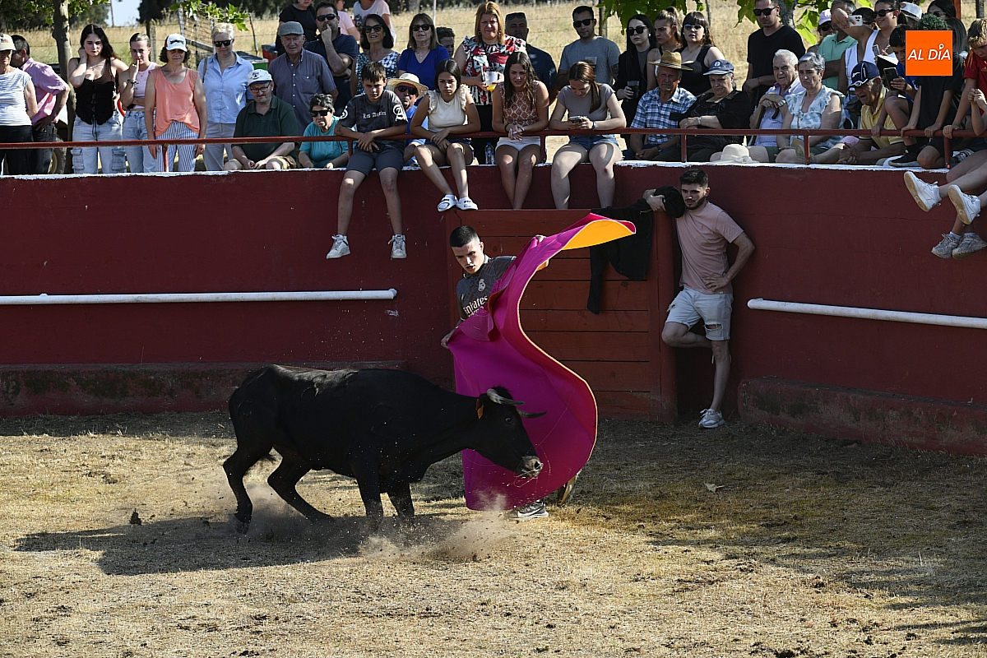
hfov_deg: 17.1
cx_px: 494
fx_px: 3290
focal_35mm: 120
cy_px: 329
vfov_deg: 11.4
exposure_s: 1/400
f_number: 6.3
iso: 160
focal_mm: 120
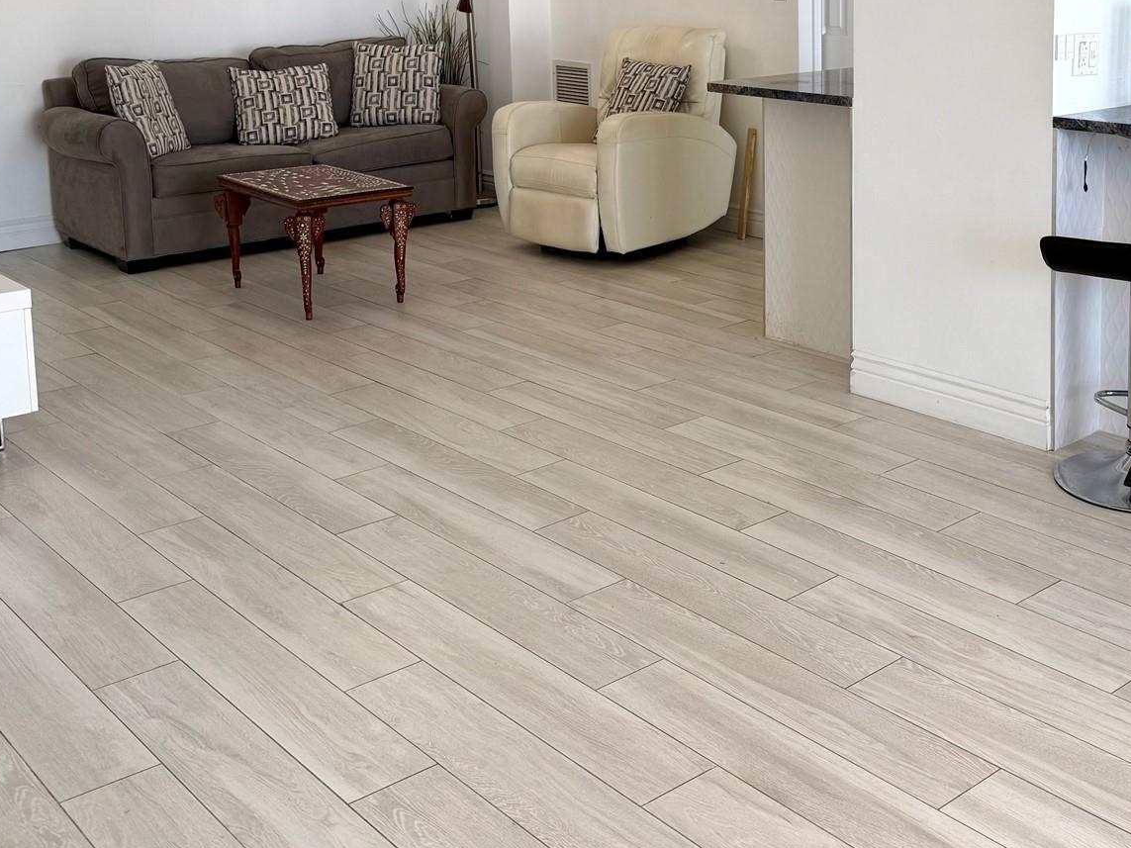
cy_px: 138
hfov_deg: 43.2
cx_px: 761
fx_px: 1405
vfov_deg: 32.4
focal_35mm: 43
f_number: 1.78
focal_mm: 6.76
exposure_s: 1/155
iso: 64
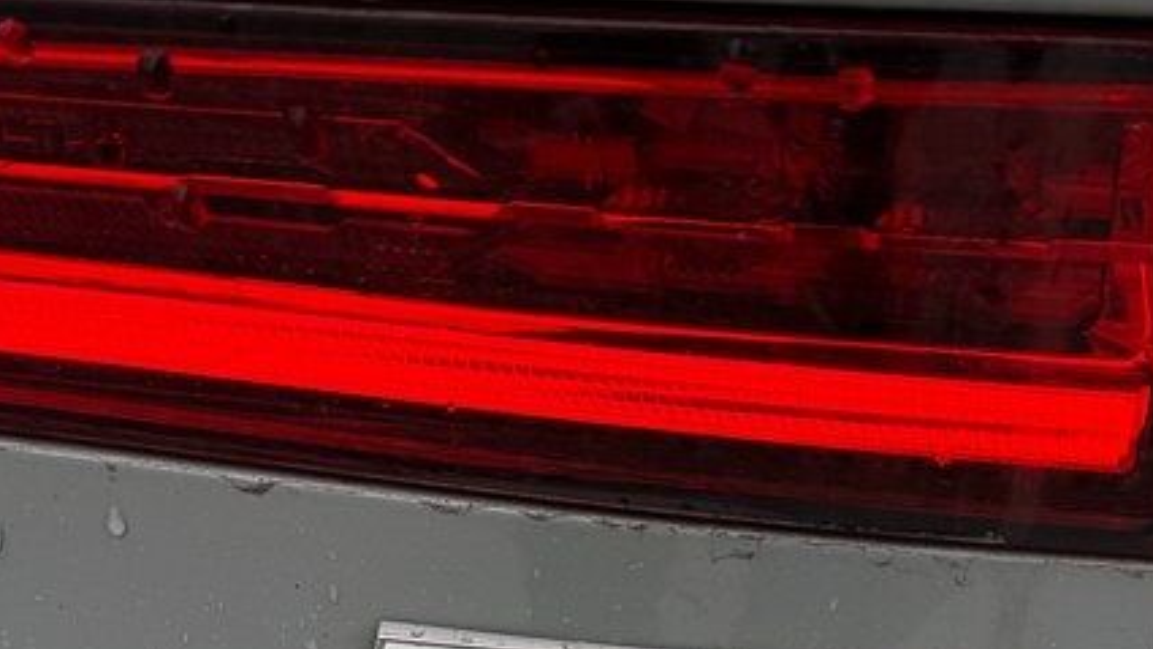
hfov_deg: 33.2
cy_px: 864
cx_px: 708
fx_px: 1926
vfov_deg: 17.8
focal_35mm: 63
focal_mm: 6.76
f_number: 1.78
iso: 64
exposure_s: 1/261
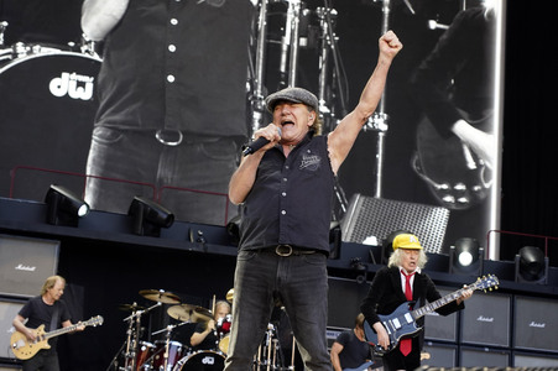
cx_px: 279
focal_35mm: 58
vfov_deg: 23.3
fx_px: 898
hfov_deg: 34.5
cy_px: 186
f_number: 5
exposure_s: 1/400
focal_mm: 58
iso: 1600
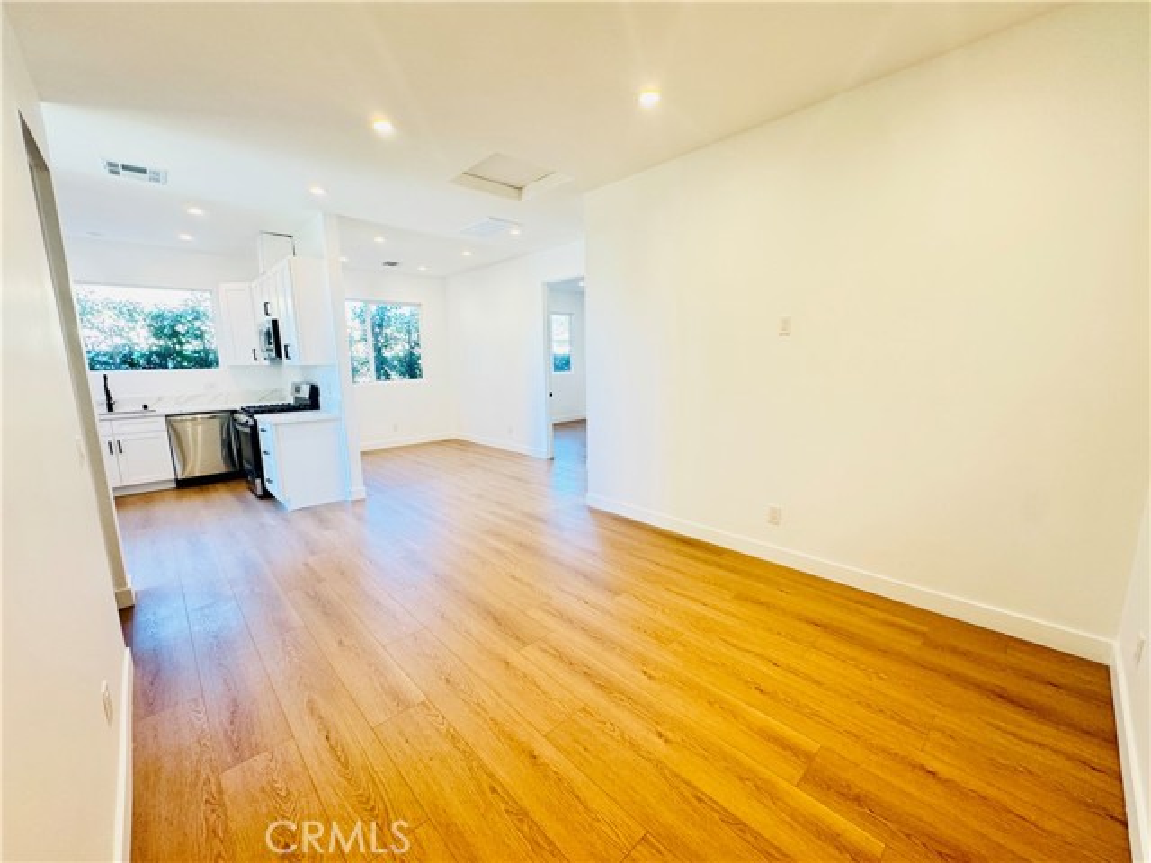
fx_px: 466
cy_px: 432
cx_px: 576
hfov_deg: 102.1
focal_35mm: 14
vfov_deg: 85.7
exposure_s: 1/60
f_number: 2.2
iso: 200
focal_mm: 2.22
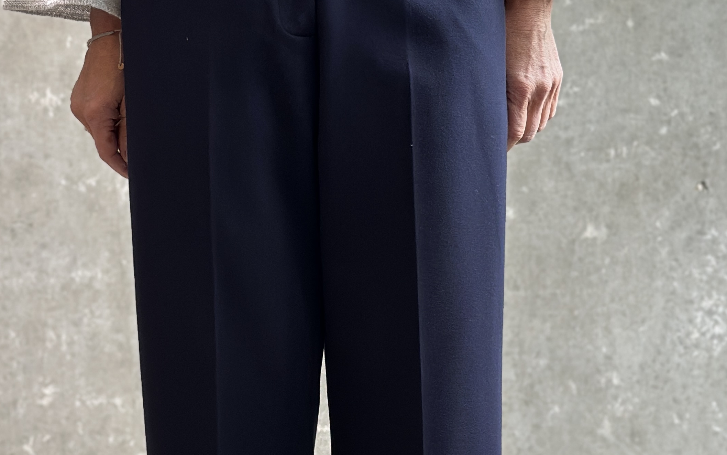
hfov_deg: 21.4
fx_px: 1922
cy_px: 407
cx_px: 265
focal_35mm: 97
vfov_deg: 13.4
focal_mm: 6.86
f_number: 1.78
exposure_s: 1/100
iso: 125
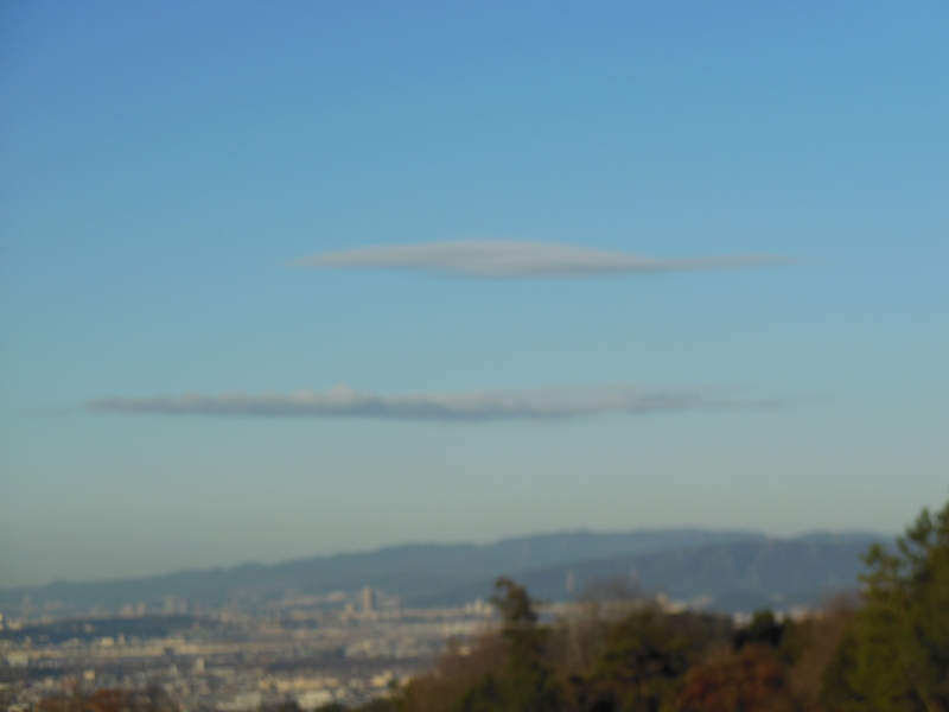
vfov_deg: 13.3
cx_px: 474
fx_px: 3043
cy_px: 356
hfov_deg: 17.7
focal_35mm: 111
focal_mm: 19.7
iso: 125
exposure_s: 1/1250
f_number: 9.7
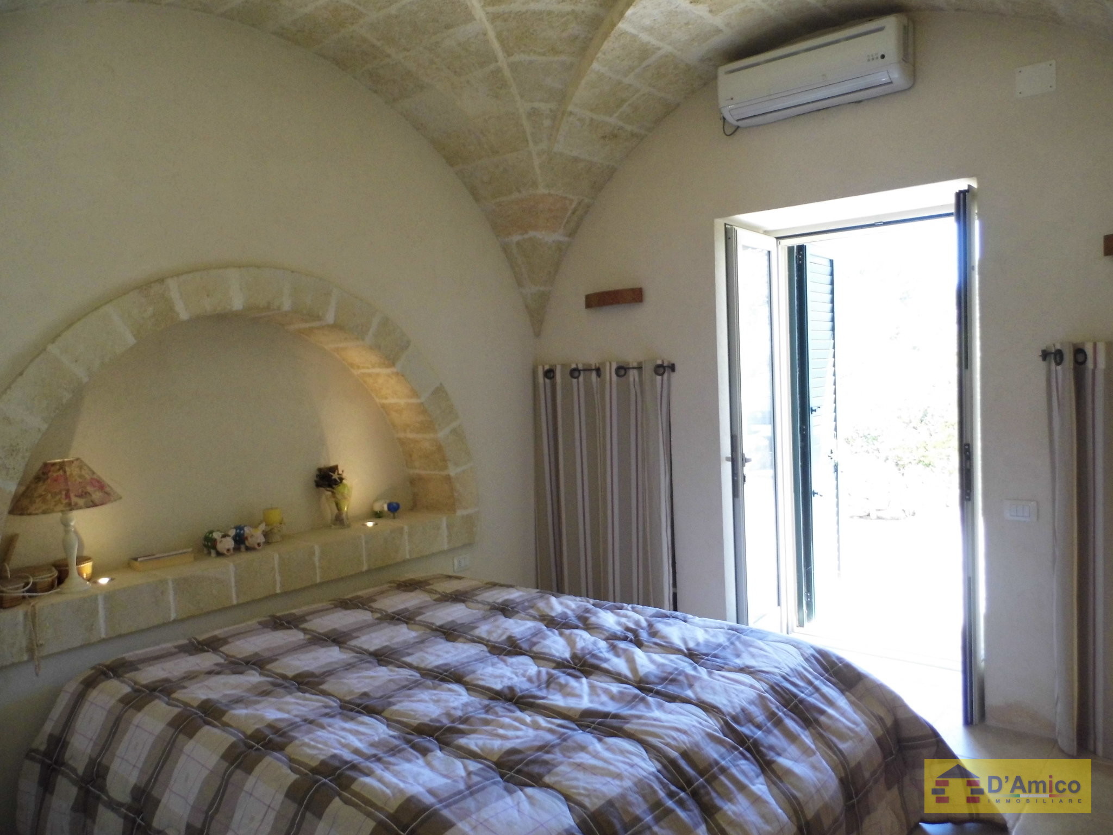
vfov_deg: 54.9
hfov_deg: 69.4
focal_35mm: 25
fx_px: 804
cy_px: 418
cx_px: 556
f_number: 3.1
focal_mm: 4.5
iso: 200
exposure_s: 1/60
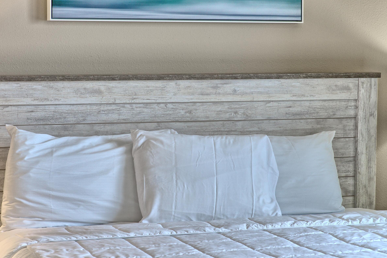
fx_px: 1161
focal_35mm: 108
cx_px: 179
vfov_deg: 12.7
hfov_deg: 18.9
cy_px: 131
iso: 800
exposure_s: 1/200
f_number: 4
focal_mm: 85
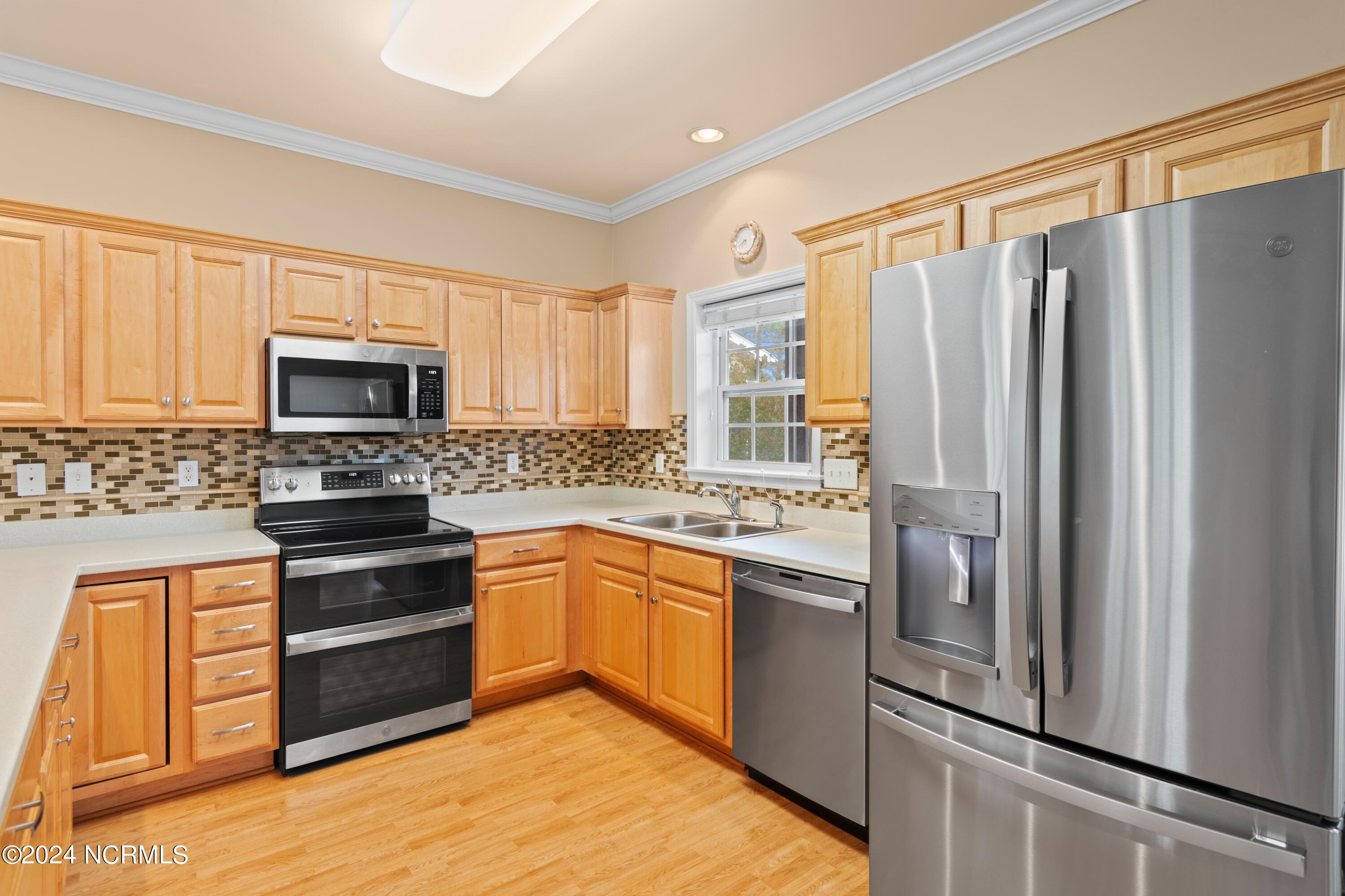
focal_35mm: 17
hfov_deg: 93.3
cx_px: 672
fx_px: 635
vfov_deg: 70.4
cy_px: 448
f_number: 4.8
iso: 100
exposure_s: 1/3
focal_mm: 11.5
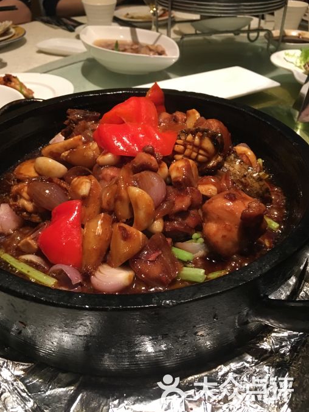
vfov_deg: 60.0
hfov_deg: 46.8
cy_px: 208
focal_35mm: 30
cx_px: 150
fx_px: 357
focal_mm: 4.15
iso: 100
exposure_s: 1/17
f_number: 2.2
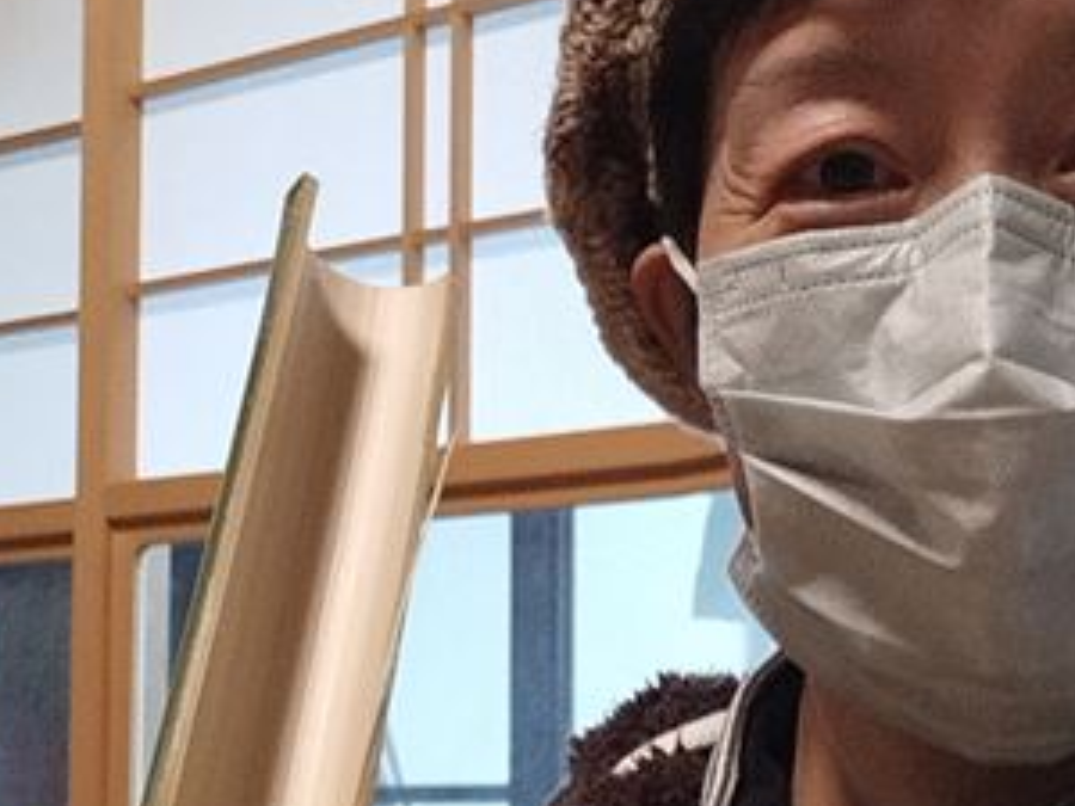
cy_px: 636
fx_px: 1863
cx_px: 538
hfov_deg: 32.2
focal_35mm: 60
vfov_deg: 24.1
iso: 120
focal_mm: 3.49
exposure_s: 1/33.3
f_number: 2.45
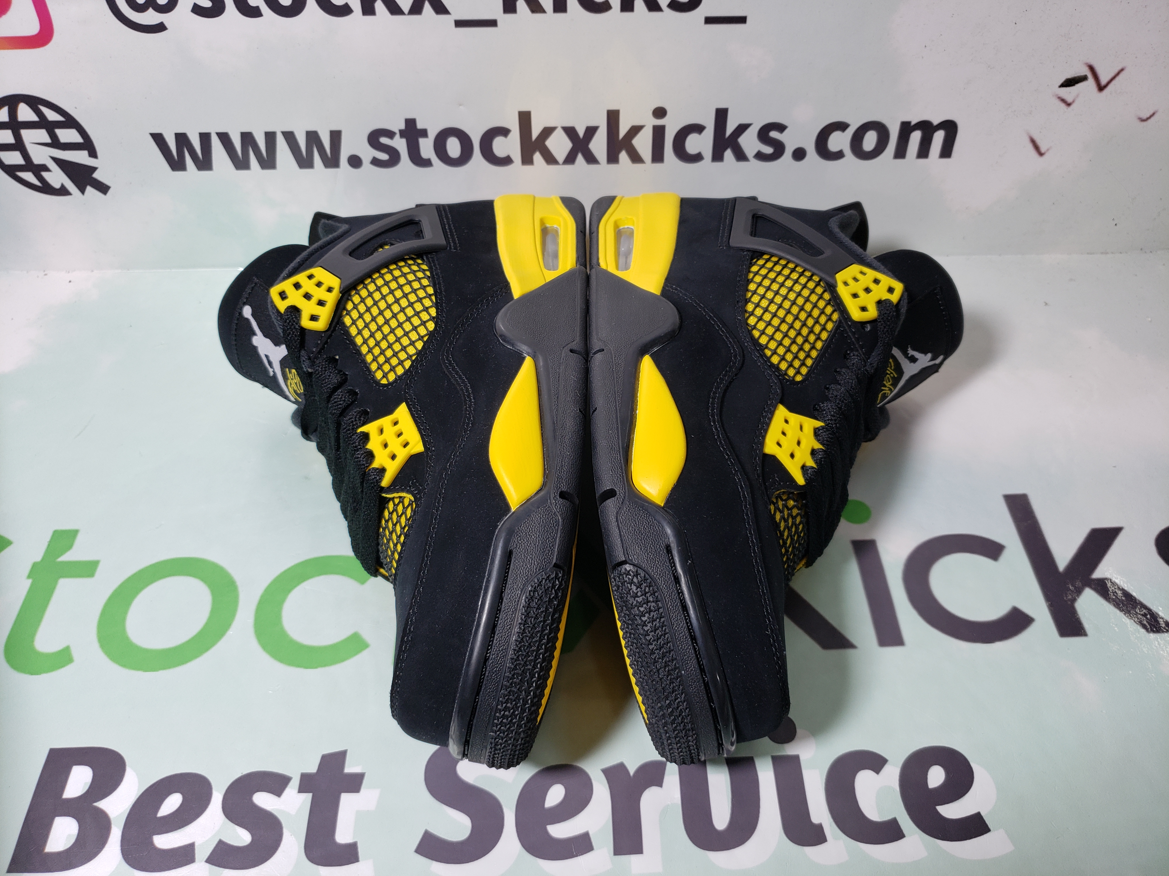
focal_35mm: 26
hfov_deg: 67.3
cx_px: 584
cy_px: 438
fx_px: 878
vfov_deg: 53.1
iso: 50
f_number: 1.5
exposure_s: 1/318
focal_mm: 4.3
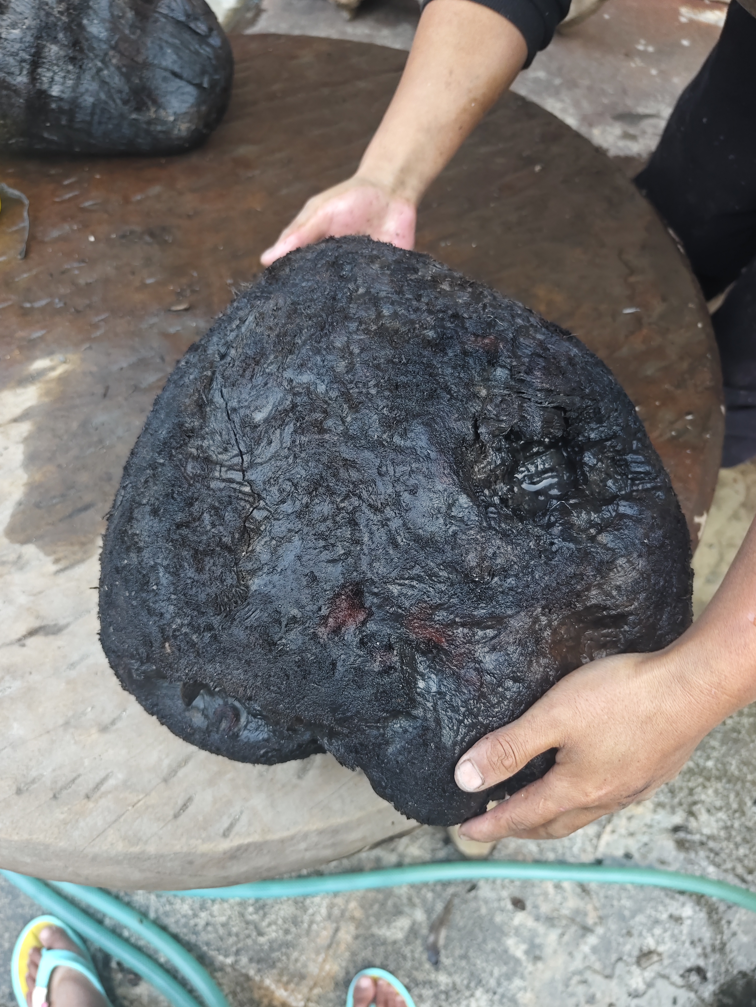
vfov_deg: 71.6
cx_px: 370
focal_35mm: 24
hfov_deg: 56.8
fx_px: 699
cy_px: 484
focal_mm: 8.67
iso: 247
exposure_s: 1/100
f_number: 1.75
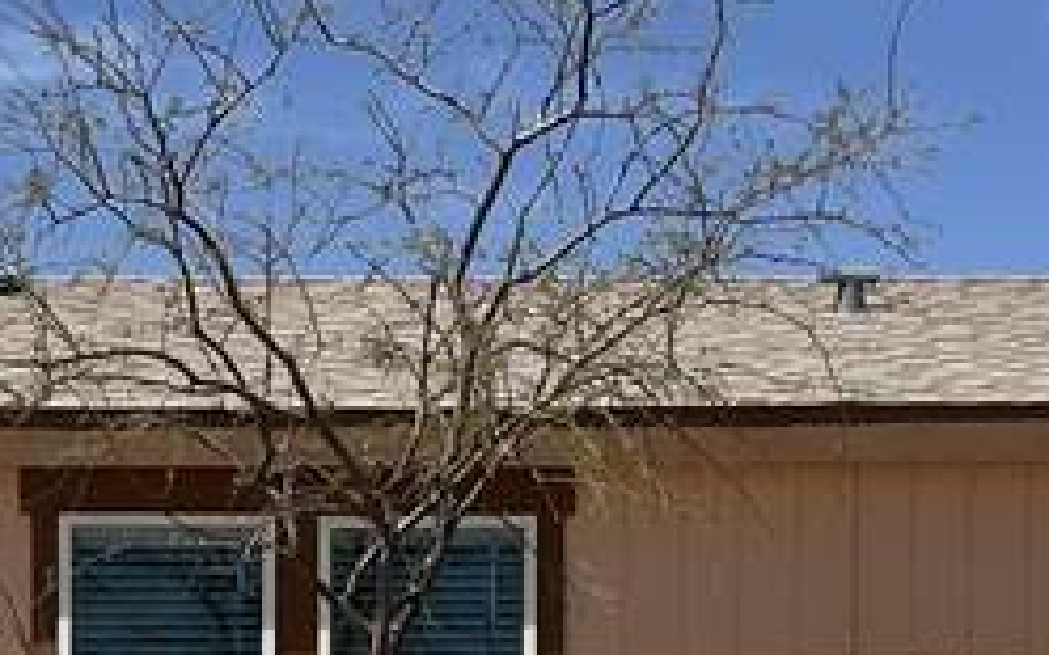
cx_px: 97
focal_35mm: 142
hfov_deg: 14.6
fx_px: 4060
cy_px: 765
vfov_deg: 9.1
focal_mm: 5.1
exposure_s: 1/6494
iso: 50
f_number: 1.6
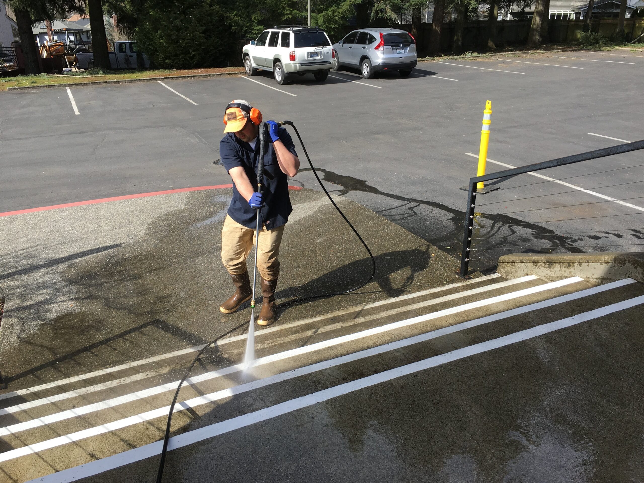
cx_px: 322
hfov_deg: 61.7
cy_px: 242
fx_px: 540
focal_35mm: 29
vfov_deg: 48.2
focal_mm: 4.15
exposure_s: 1/732
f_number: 2.2
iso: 25
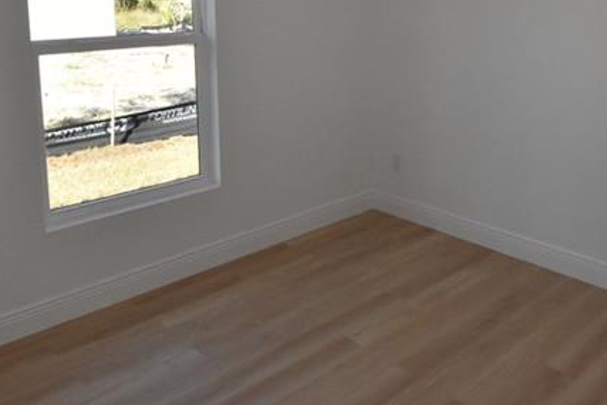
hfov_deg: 52.7
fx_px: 607
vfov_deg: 35.4
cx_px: 367
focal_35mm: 36
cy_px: 66
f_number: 14
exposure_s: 1/200
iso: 1600
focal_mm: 10
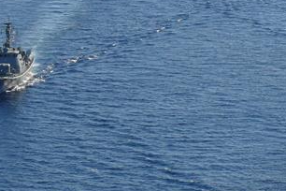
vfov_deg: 4.2
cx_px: 351
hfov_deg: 6.3
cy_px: -27
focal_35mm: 324
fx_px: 2574
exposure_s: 1/500
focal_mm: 19.7
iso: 100
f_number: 7.1
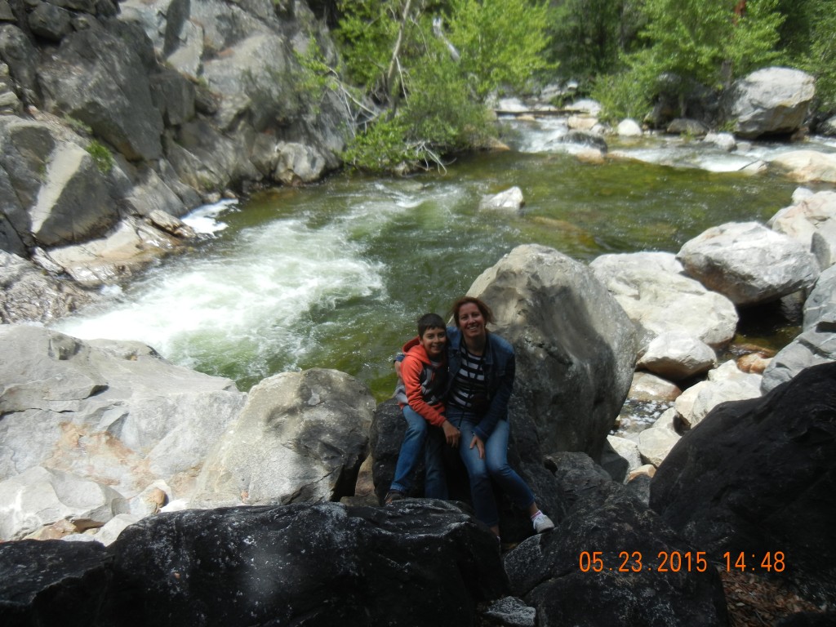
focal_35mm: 30
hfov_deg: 60.0
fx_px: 725
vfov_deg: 46.8
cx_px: 418
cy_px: 314
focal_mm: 5.4
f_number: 7
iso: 160
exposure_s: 1/347
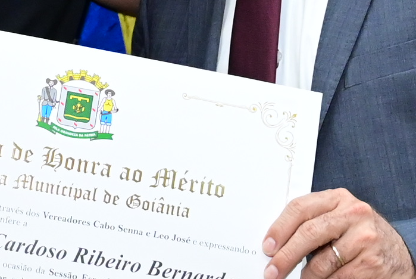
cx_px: 26
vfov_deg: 4.9
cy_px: -24
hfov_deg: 7.3
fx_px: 3263
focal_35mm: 282
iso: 4000
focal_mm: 45
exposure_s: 1/125
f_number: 4
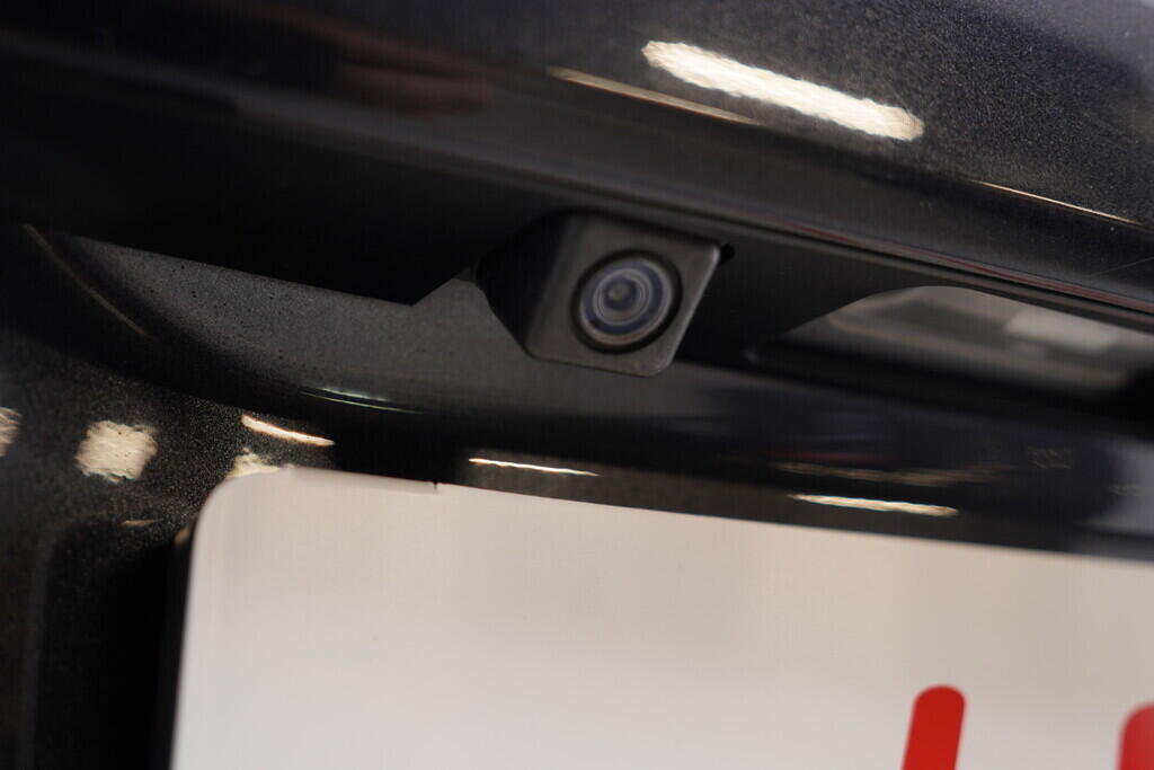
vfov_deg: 36.9
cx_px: 577
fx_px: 1154
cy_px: 385
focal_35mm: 36
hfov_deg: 53.1
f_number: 2.8
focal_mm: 24
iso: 125
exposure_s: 1/40
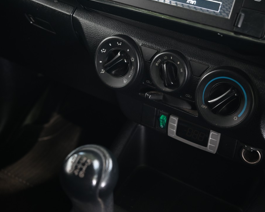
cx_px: 151
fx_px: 369
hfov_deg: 39.5
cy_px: 106
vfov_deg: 32.1
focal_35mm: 47
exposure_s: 1/15
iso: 400
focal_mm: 41
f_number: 5.6
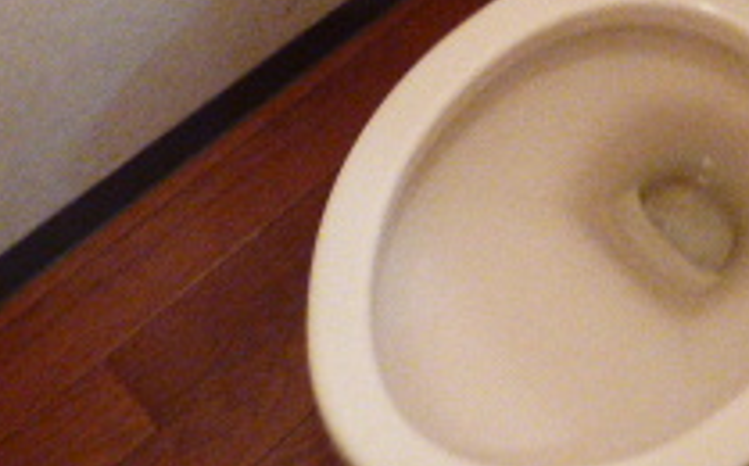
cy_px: -194
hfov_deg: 29.2
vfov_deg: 18.1
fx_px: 1325
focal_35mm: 65
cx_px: 778
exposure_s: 1/25
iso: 400
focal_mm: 3.58
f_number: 2.8
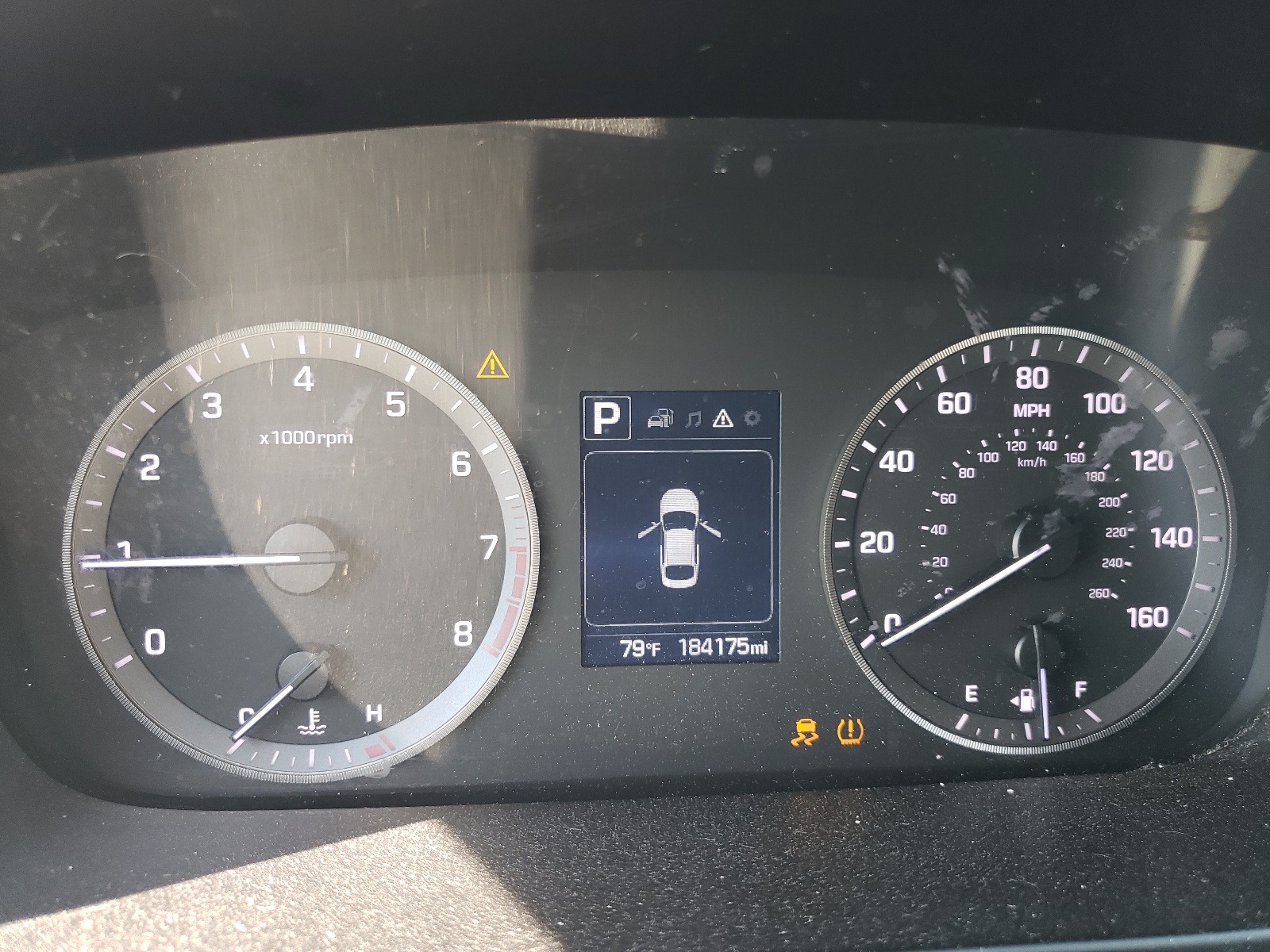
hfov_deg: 67.3
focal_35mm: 26
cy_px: 476
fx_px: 954
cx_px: 635
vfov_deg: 53.1
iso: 82
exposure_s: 1/50
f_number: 1.5
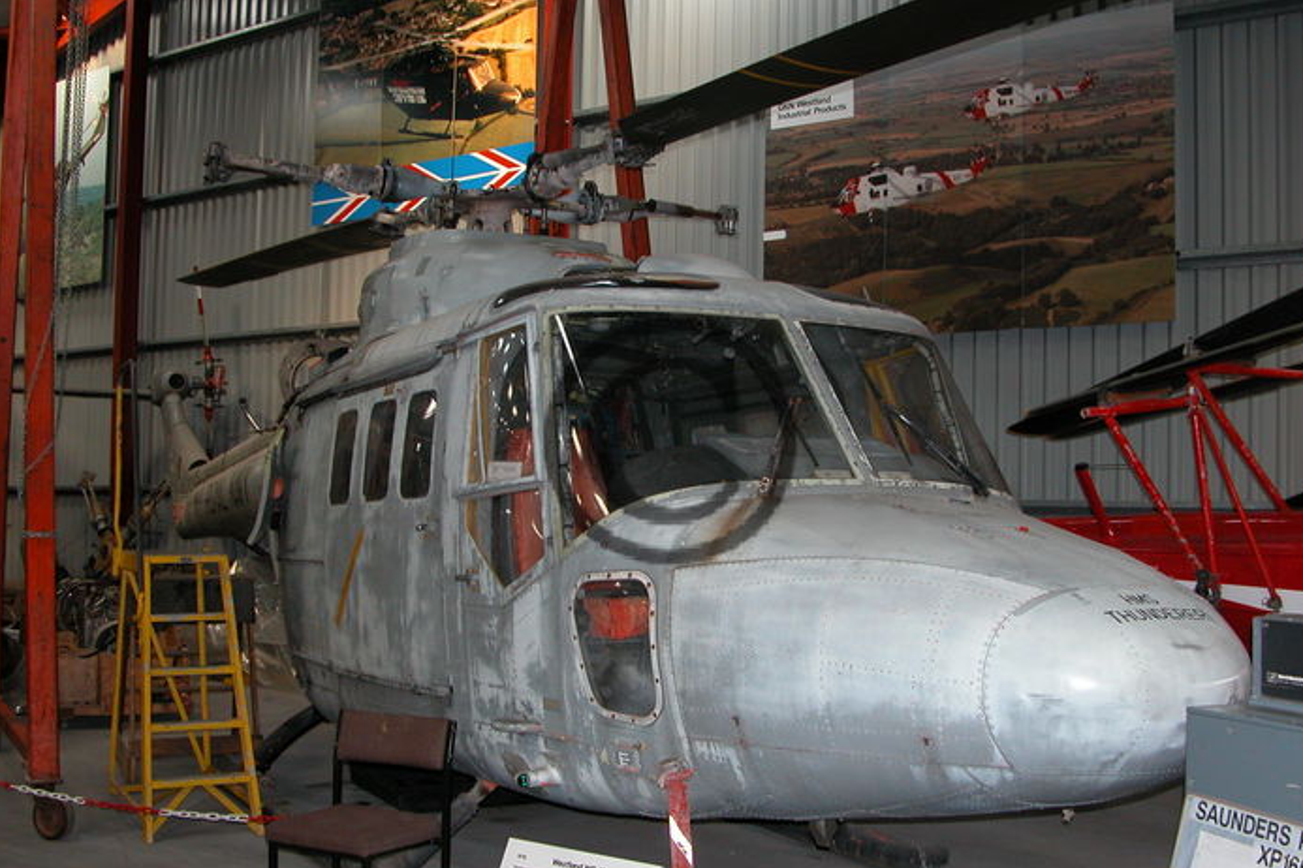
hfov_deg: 46.4
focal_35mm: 42
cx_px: 669
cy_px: 442
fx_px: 1520
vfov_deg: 31.9
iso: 200
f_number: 2.8
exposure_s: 1/60
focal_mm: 8.9
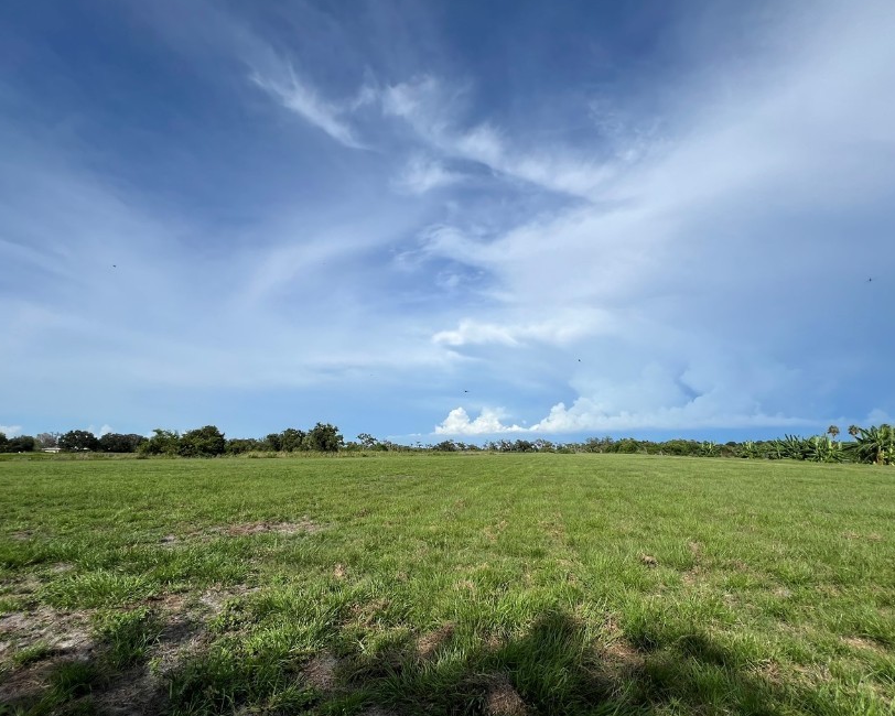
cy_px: 398
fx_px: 424
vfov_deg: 80.1
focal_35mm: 16
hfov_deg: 93.1
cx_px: 450
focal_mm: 1.57
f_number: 1.8
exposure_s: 1/3534
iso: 32
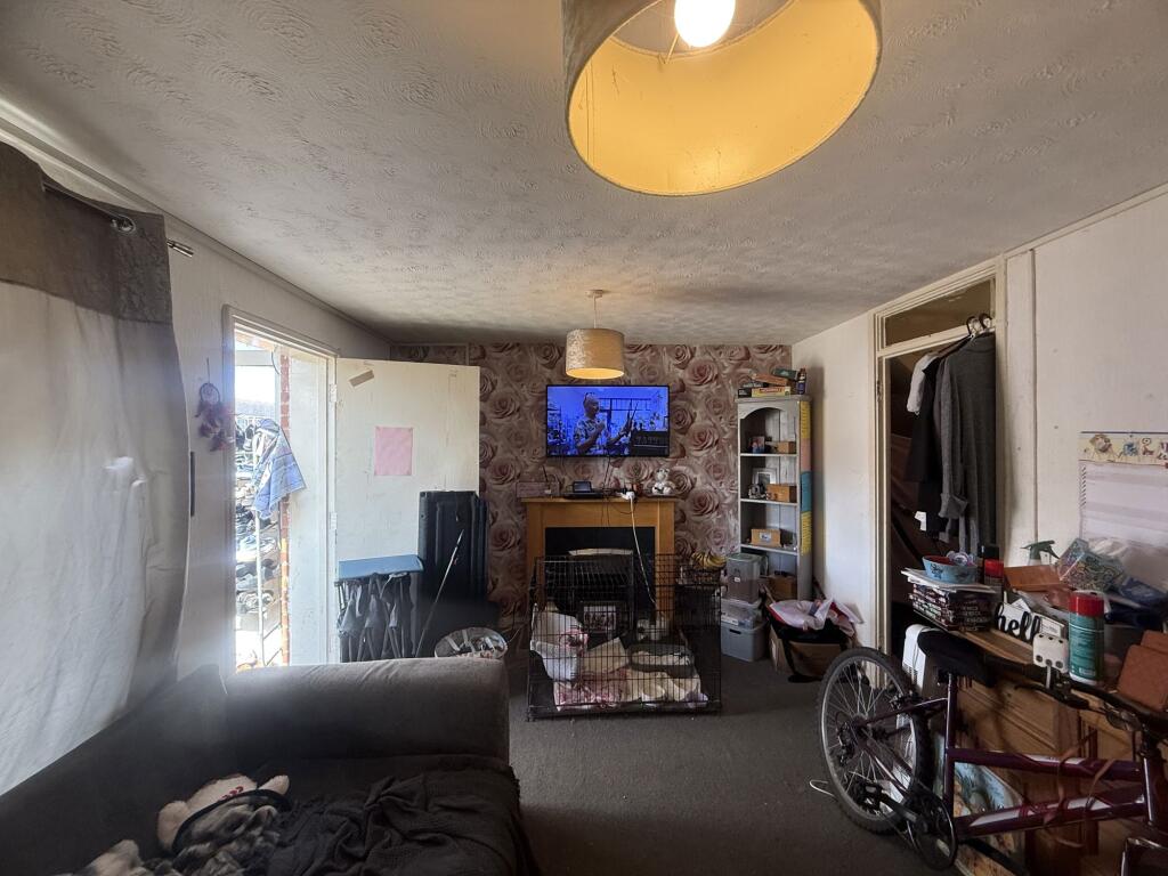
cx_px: 584
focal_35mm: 14
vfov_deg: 85.7
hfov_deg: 102.1
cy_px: 438
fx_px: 472
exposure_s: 1/100
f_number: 2.2
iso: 200
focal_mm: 2.22
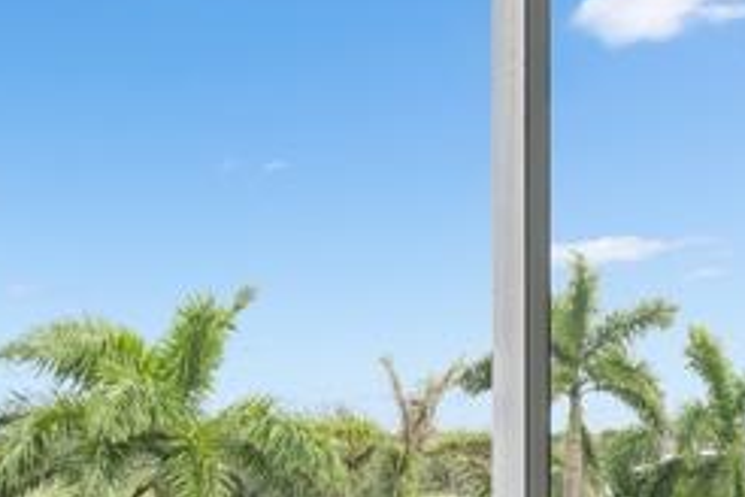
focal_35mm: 52
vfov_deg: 25.6
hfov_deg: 34.9
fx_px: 1076
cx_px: 733
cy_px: 389
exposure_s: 1/100
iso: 200
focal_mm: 16
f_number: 10
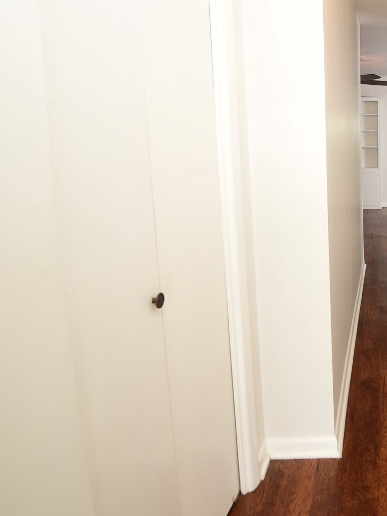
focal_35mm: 30
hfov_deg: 40.5
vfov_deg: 59.3
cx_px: 393
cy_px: 198
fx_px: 447
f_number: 7.1
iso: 500
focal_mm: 15
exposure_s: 1/50
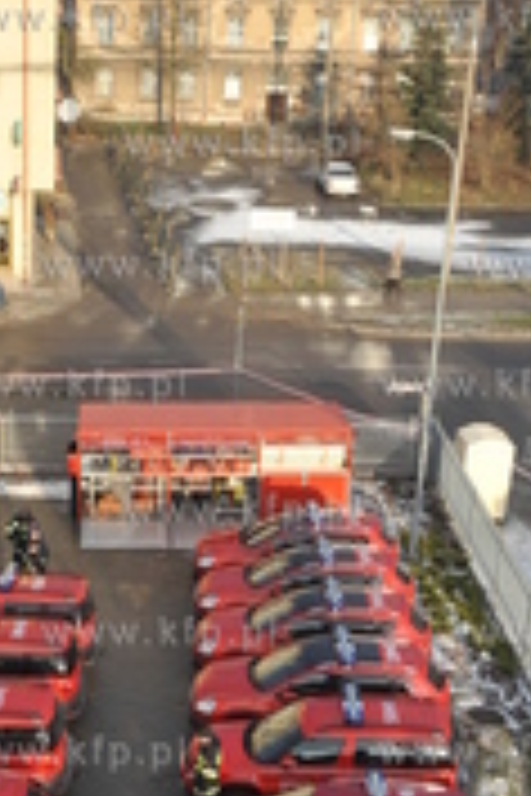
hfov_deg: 19.2
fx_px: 1549
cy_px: 504
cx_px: 99
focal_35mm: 70
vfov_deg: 28.7
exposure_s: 1/1000
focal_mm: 31
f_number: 5.6
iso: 400
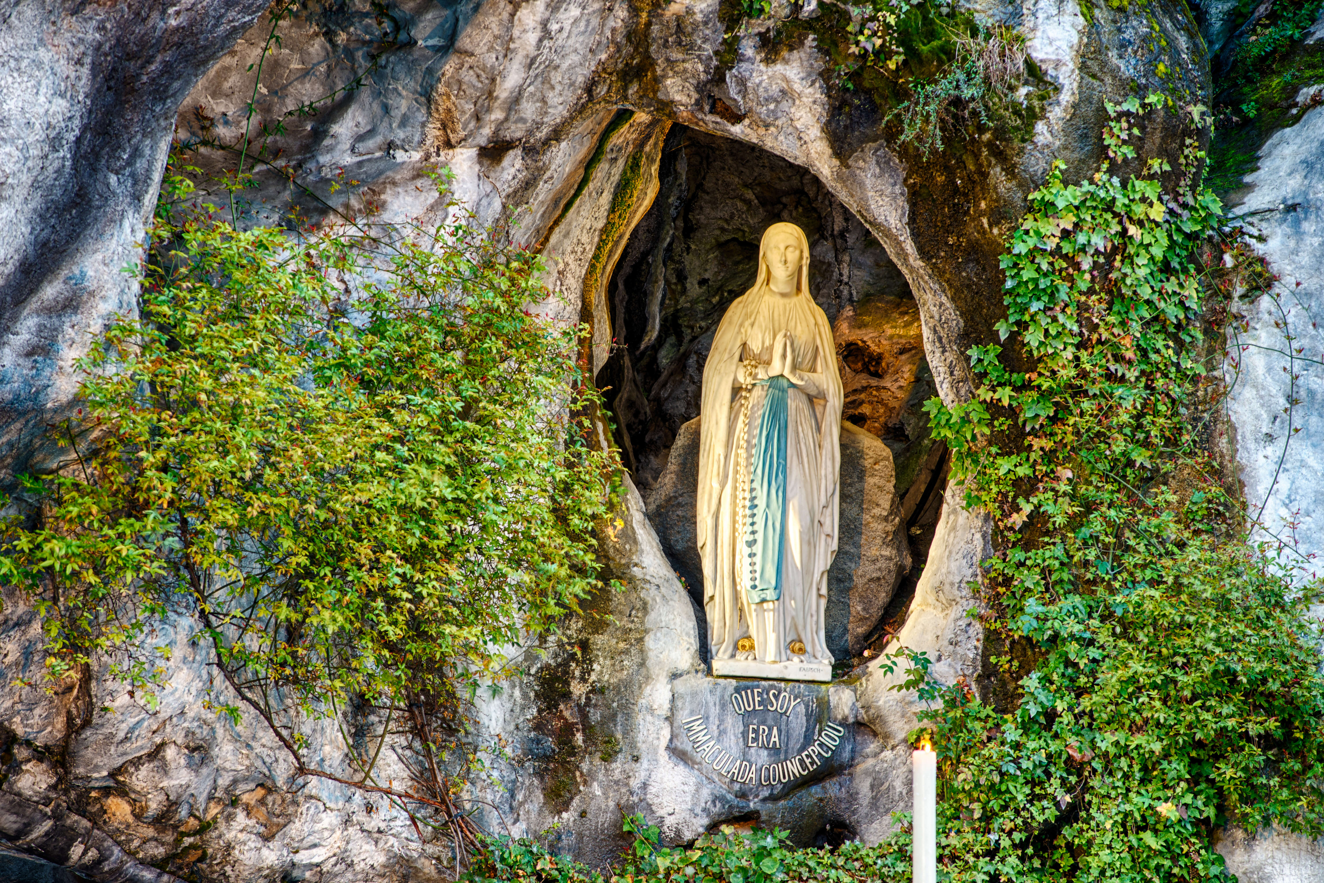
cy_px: 442
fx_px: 6253
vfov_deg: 8.1
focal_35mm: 170
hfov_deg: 12.1
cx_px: 662
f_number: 6.3
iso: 50
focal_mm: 170
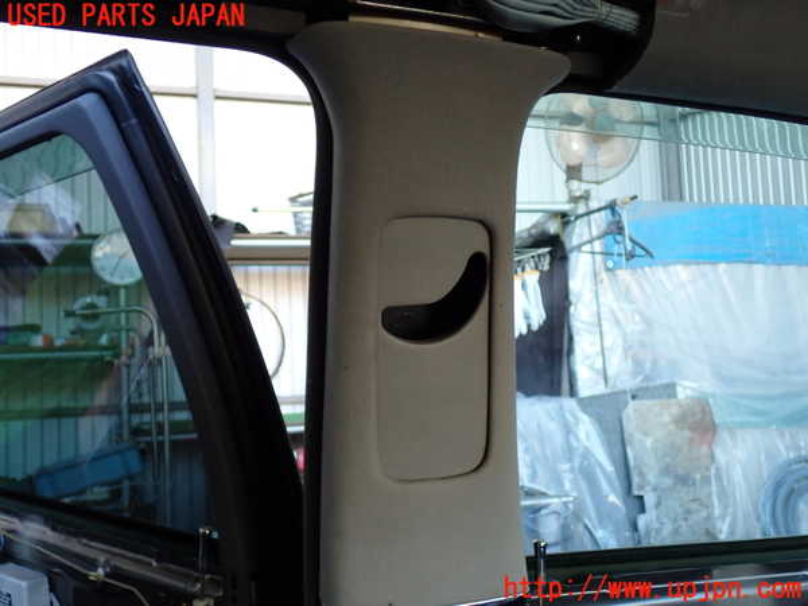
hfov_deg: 51.4
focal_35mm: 36
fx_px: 840
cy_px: 303
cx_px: 404
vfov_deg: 39.7
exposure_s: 1/60
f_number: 2.5
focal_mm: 6.37
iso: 200
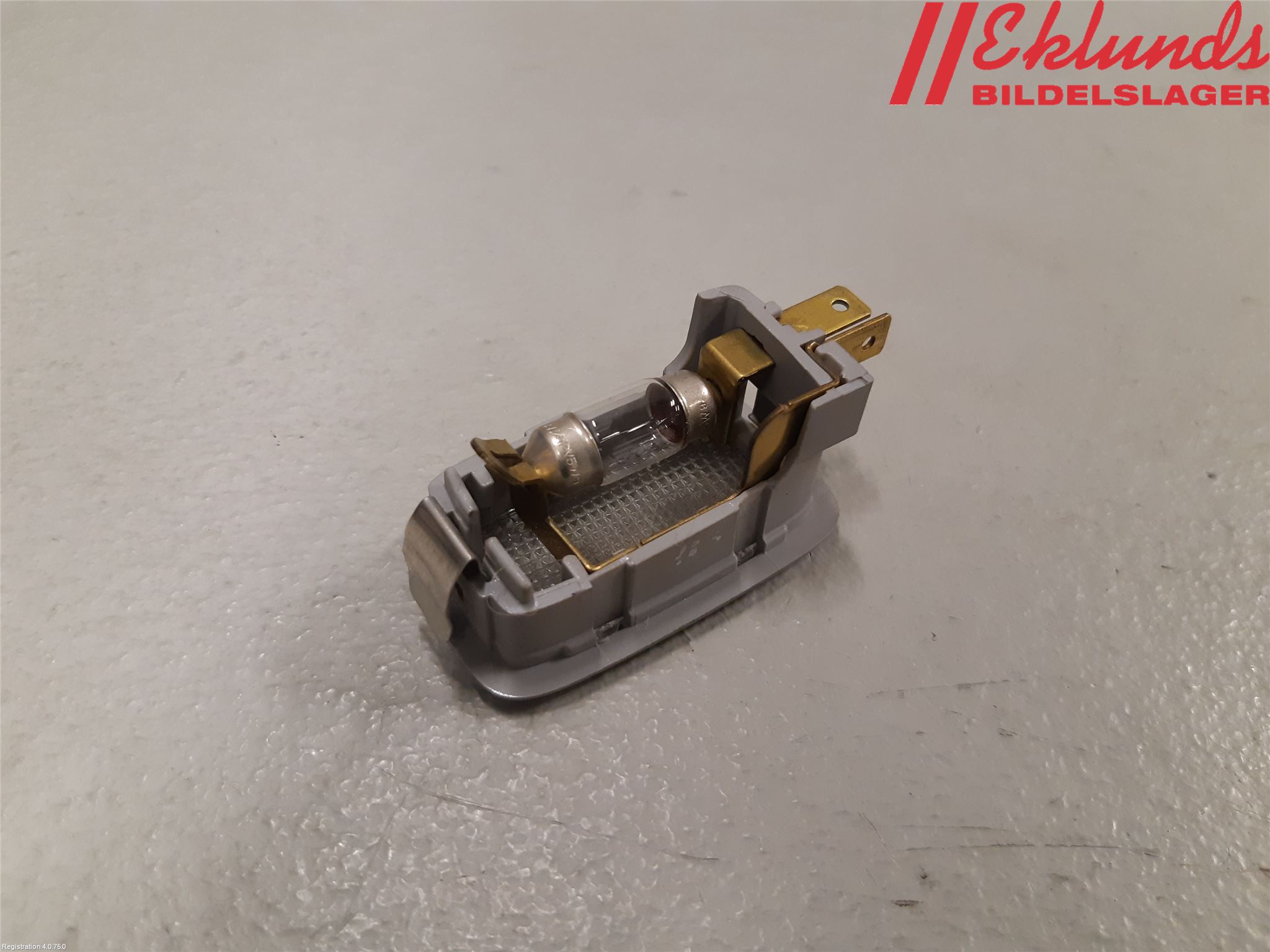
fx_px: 954
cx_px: 635
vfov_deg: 53.1
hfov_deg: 67.3
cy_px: 476
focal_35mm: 26
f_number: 1.7
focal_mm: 3.93
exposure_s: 1/50
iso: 200
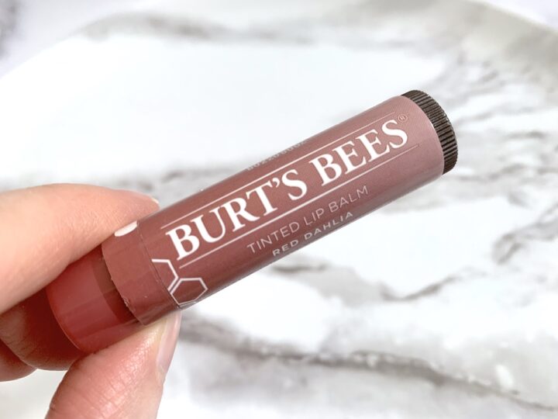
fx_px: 419
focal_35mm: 26
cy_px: 210
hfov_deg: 67.3
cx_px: 279
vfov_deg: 53.1
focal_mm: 4.25
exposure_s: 1/108
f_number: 1.8
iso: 100
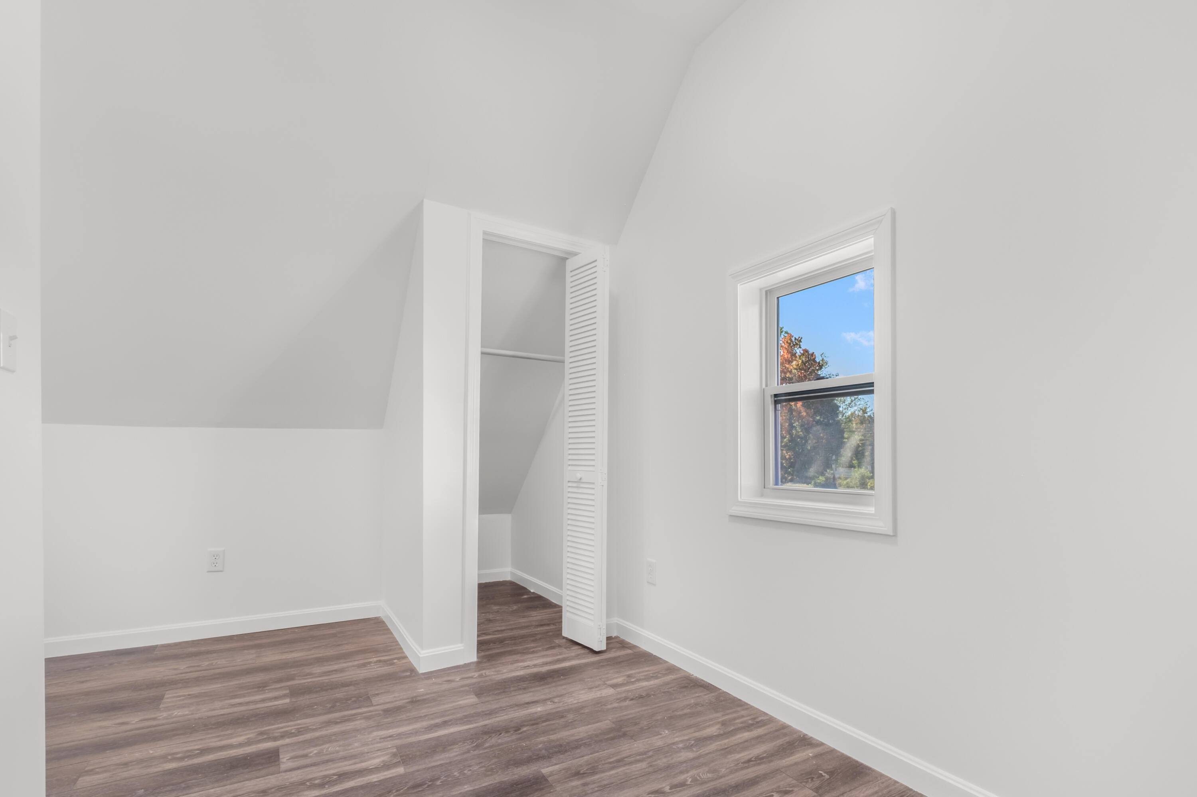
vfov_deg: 77.3
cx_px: 598
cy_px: 398
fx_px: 499
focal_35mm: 15
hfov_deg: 100.4
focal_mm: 10
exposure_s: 1/90
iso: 400
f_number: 8
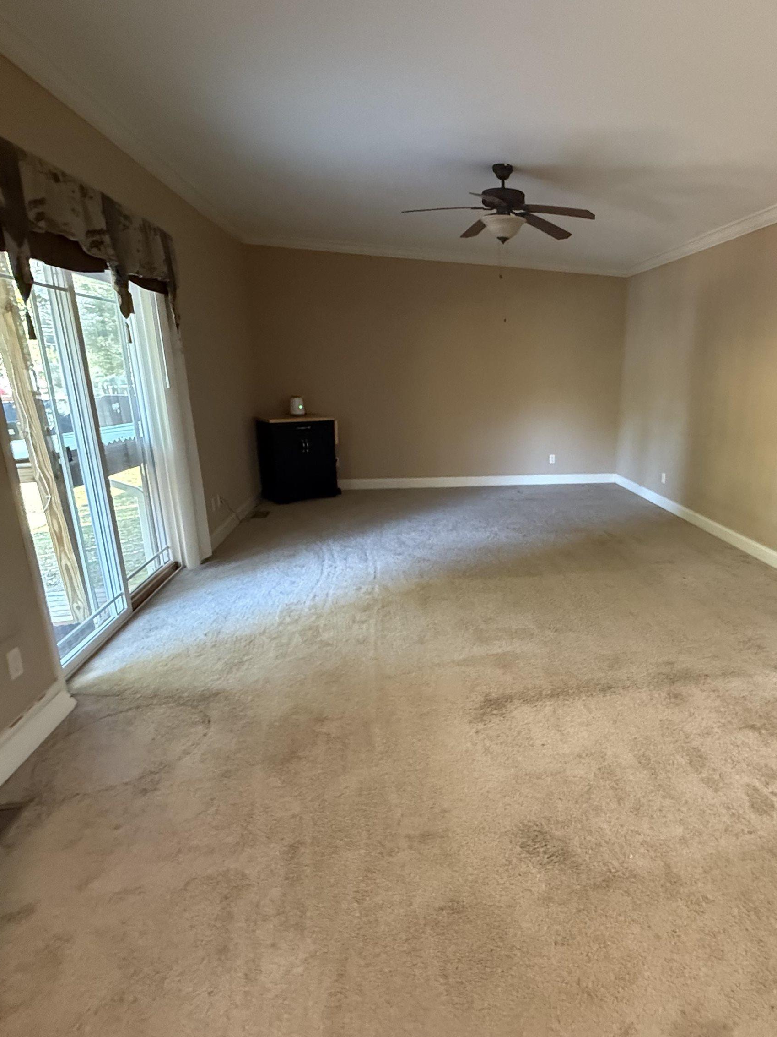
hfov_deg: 64.9
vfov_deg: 84.7
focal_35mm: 19
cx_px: 575
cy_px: 520
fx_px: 569
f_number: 2.2
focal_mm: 2.22
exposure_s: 1/60
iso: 800
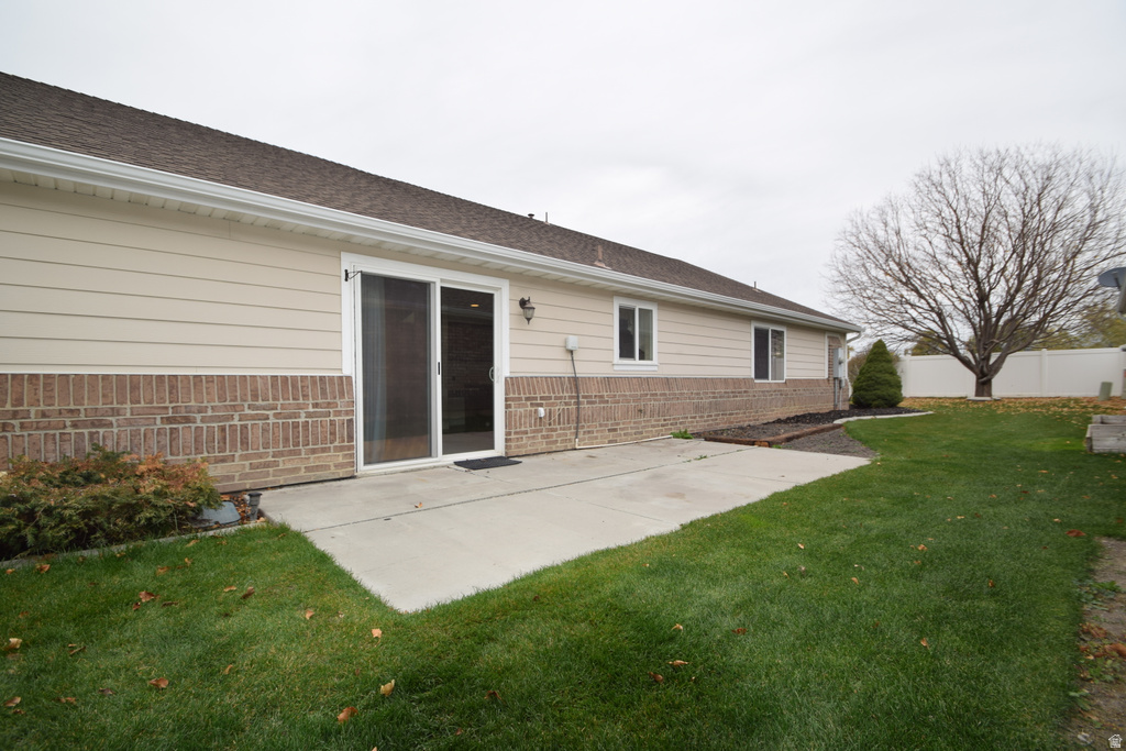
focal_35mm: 15
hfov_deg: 100.4
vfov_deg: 77.3
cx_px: 563
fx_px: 469
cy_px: 376
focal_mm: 10
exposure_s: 1/160
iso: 100
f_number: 6.3
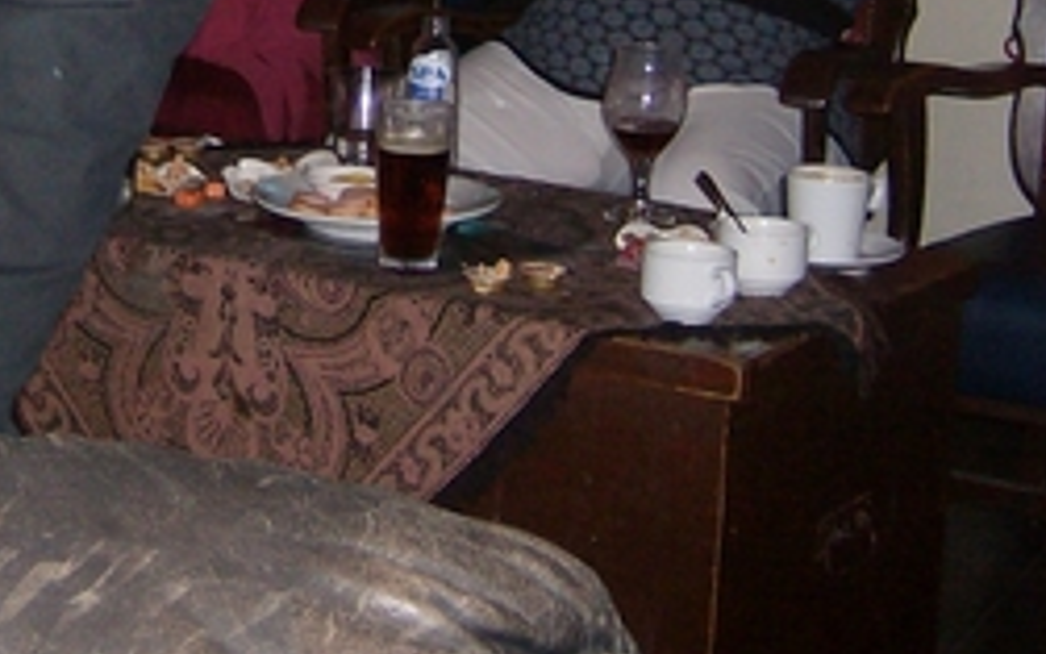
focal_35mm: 91
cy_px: -219
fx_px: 2595
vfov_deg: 13.8
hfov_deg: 22.5
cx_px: 238
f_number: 2.8
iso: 200
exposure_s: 1/60
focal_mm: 6
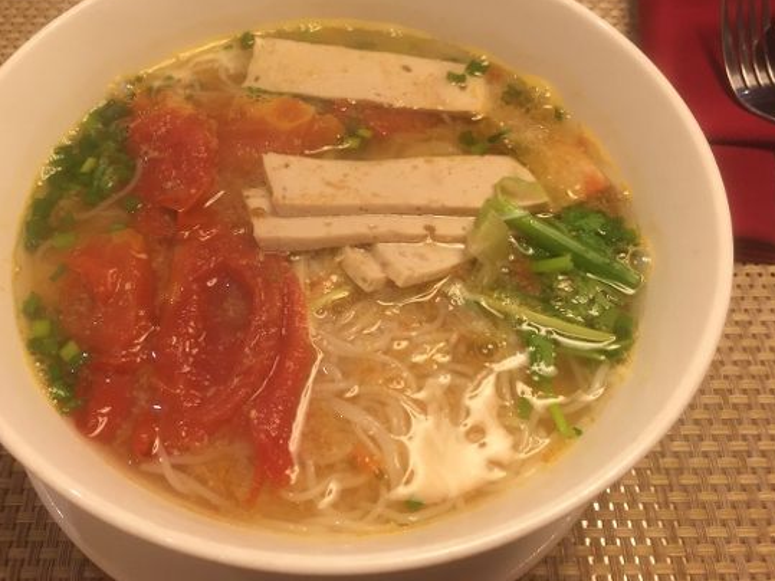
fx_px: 783
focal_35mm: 35
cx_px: 341
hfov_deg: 52.5
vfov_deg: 40.6
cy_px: 264
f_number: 2.2
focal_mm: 4.15
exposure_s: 1/33
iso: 80
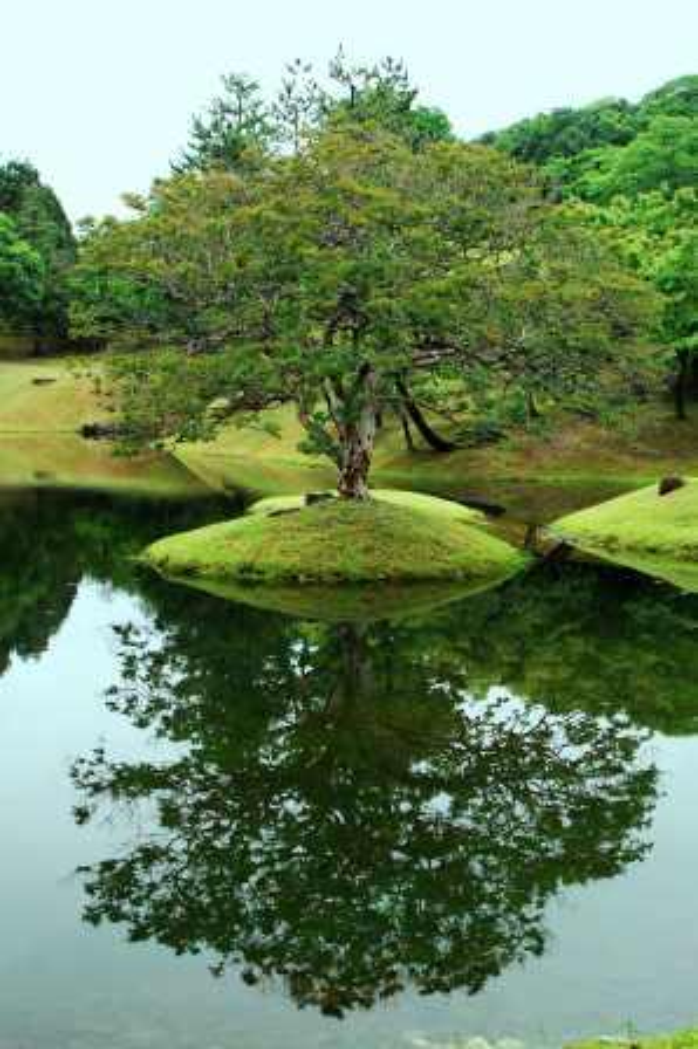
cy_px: 524
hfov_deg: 25.7
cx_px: 349
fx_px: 1529
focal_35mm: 52
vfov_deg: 37.9
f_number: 6.3
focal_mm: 35
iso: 1600
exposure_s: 1/250
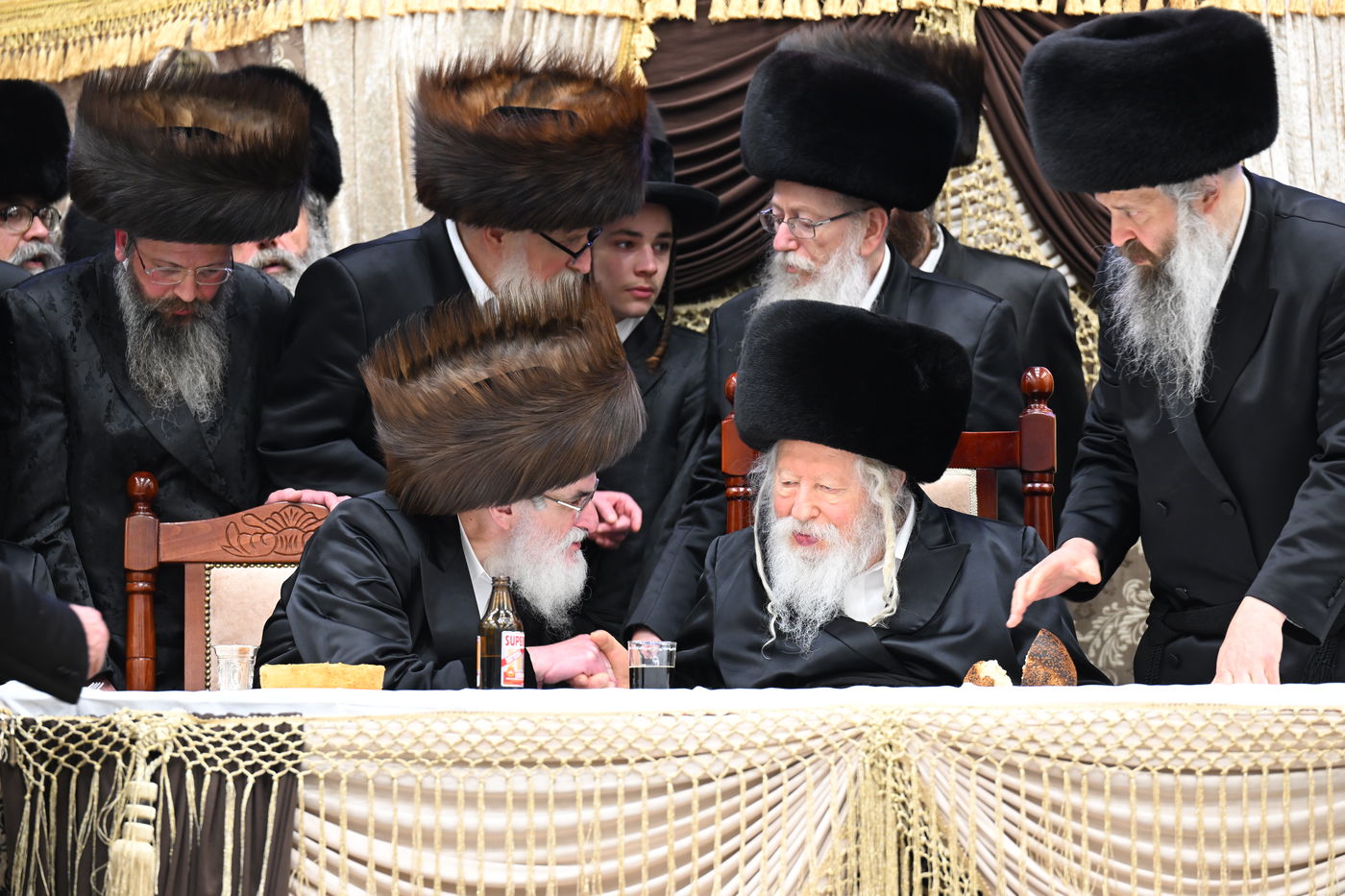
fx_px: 7471
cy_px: 448
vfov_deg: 6.9
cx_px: 672
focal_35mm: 200
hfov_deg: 10.3
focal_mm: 200
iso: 1250
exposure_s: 1/125
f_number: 4
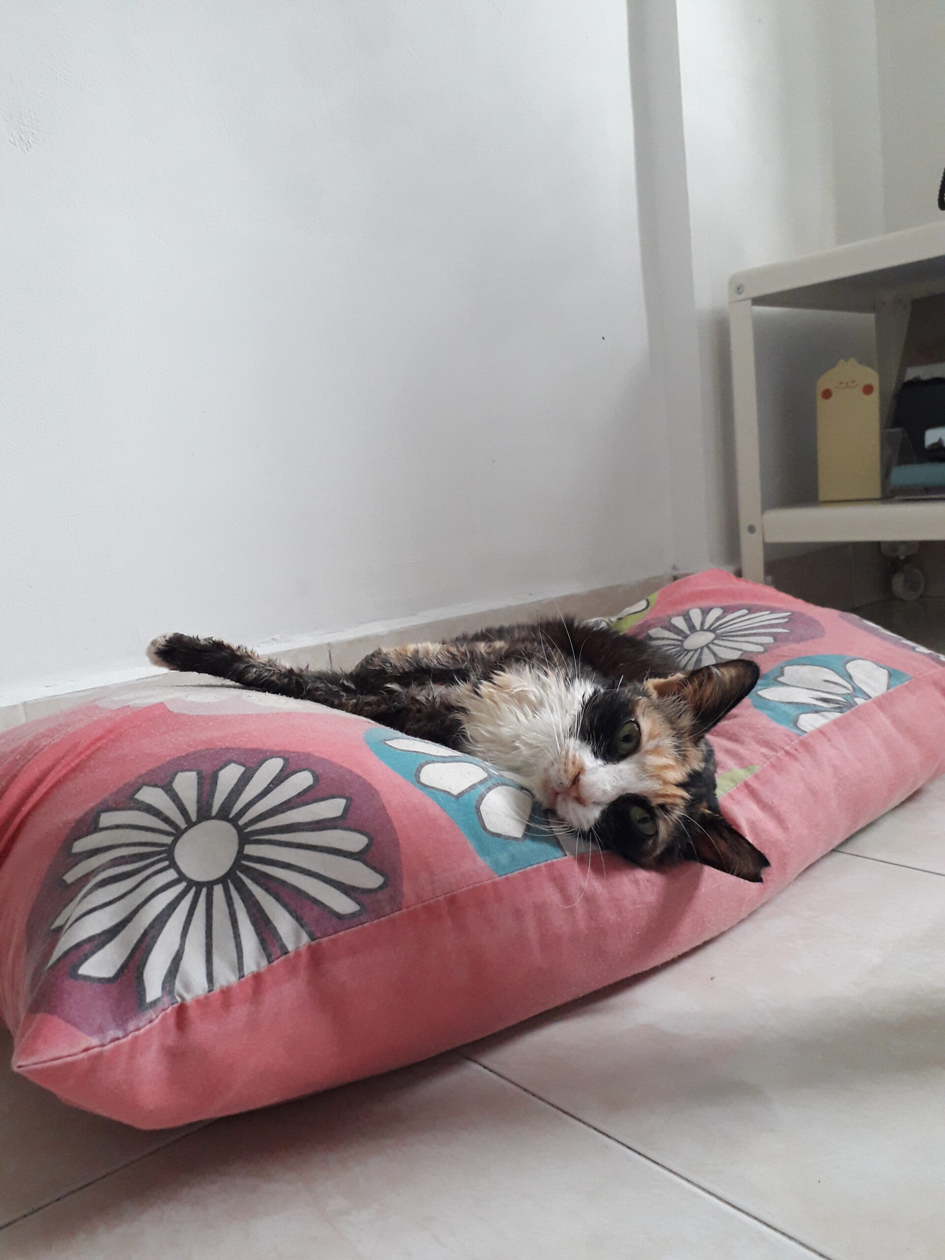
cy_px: 630
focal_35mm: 27
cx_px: 472
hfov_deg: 51.4
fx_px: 983
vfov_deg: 65.3
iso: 250
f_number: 1.9
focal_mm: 3.6
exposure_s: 1/50
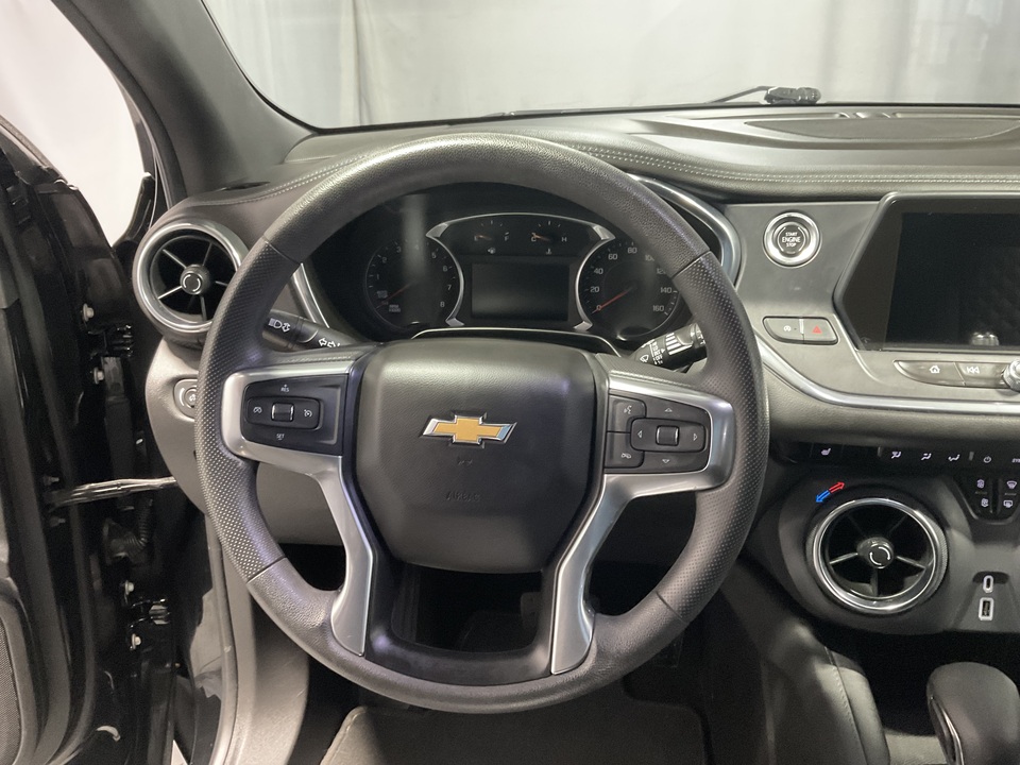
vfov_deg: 48.2
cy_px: 382
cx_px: 510
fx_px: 855
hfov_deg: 61.7
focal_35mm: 29
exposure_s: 1/40
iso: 250
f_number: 1.8
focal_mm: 3
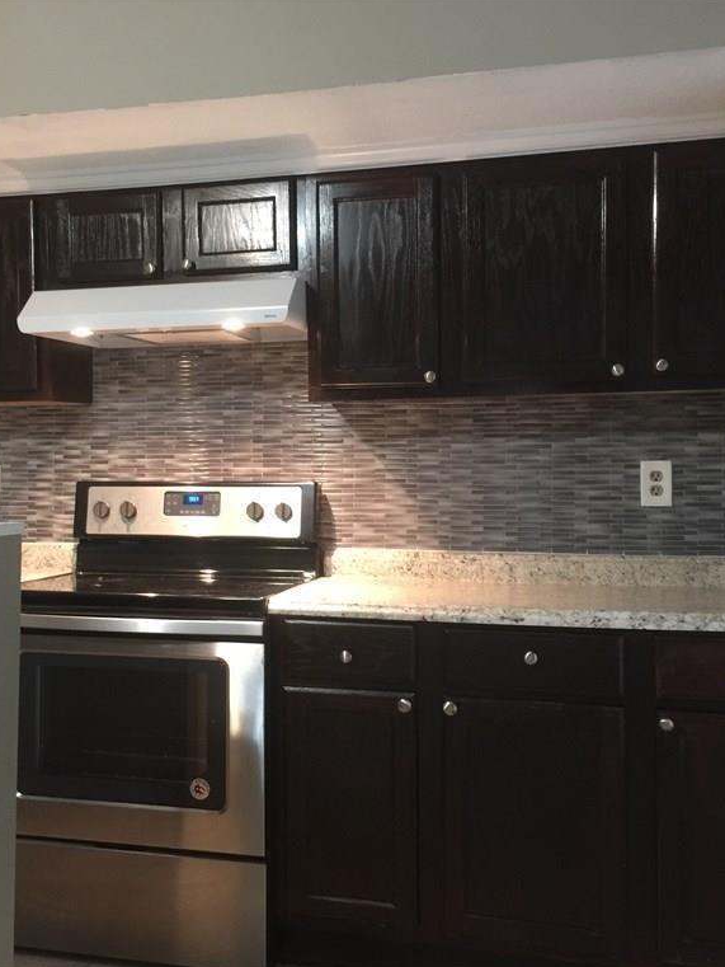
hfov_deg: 36.6
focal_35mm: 39
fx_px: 1089
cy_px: 483
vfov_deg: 47.9
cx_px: 270
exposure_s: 1/10
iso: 100
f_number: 2.2
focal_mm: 4.15
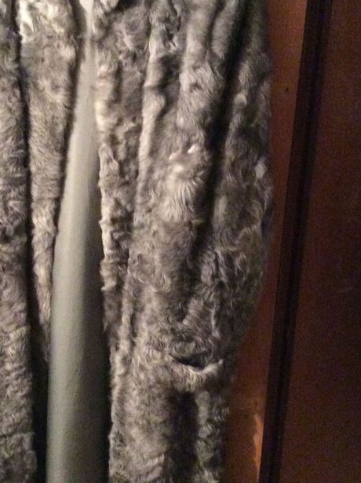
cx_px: 131
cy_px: 226
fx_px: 724
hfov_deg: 27.9
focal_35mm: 52
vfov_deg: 36.8
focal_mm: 3.3
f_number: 2.4
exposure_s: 1/17
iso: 640
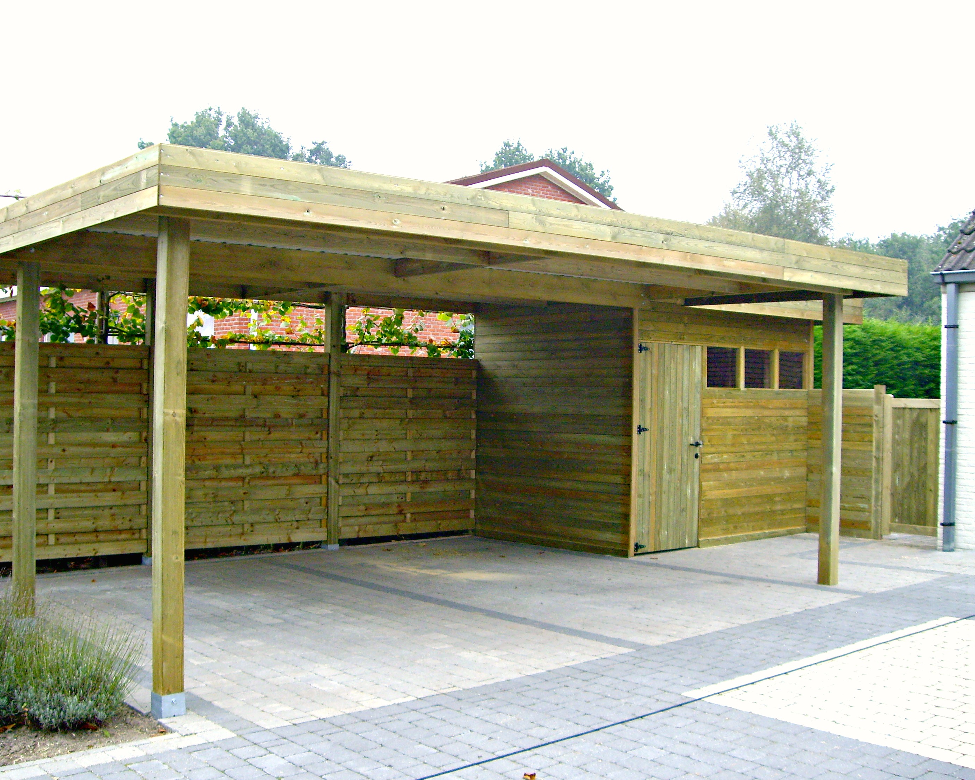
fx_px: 1183
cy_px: 384
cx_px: 439
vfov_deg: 36.5
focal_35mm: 41
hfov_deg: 44.7
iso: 100
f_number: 2.7
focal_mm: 6.2
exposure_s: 1/250
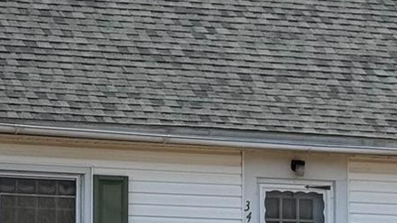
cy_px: 141
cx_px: 55
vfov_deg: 5.0
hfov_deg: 8.8
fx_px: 2580
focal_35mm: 245
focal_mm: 6.76
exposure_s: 1/3257
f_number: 1.78
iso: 64
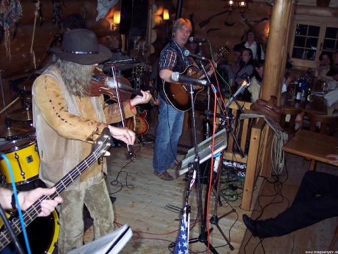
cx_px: 169
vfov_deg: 36.8
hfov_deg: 47.9
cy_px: 127
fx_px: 381
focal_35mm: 39
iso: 100
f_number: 2.8
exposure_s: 1/60
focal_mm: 8
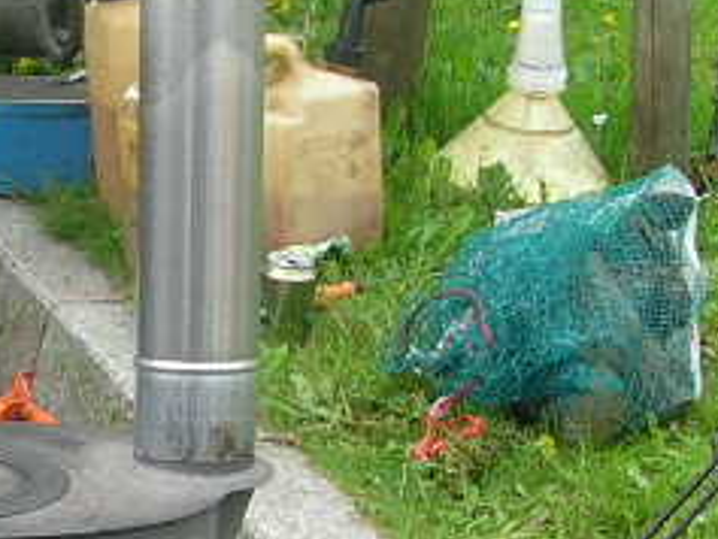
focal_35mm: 151
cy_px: 397
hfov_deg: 12.9
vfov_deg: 9.8
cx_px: 12
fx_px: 3134
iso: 50
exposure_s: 1/174
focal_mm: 5.8
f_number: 2.8
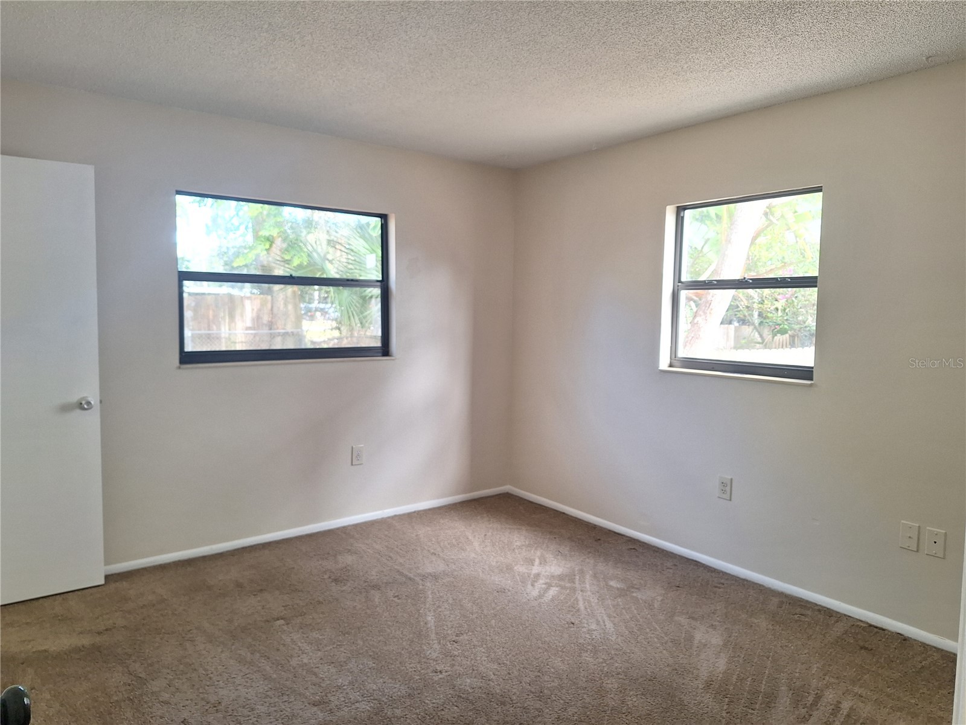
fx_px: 642
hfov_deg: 73.9
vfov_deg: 58.9
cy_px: 362
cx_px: 483
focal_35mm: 23
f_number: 1.8
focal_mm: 5.54
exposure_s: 1/40
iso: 50
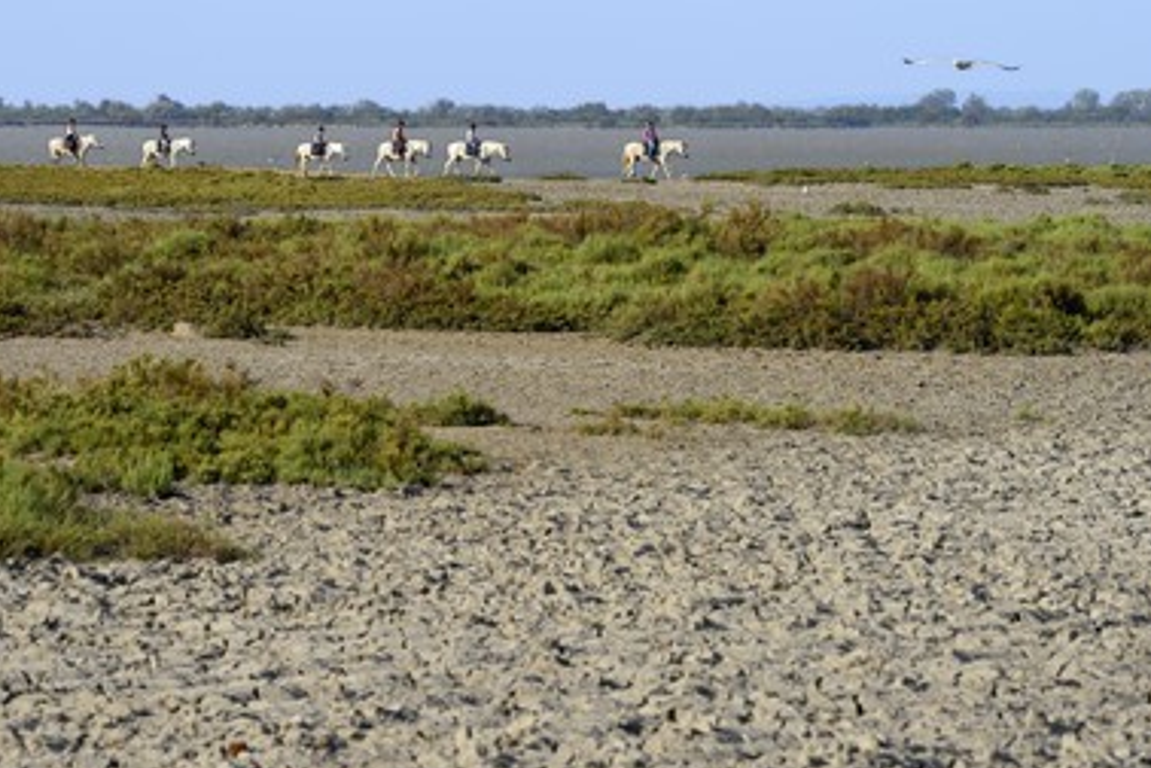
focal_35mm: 222
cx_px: 521
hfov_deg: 9.3
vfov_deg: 6.2
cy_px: 366
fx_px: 7097
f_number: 9
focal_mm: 200
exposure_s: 1/500
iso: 200
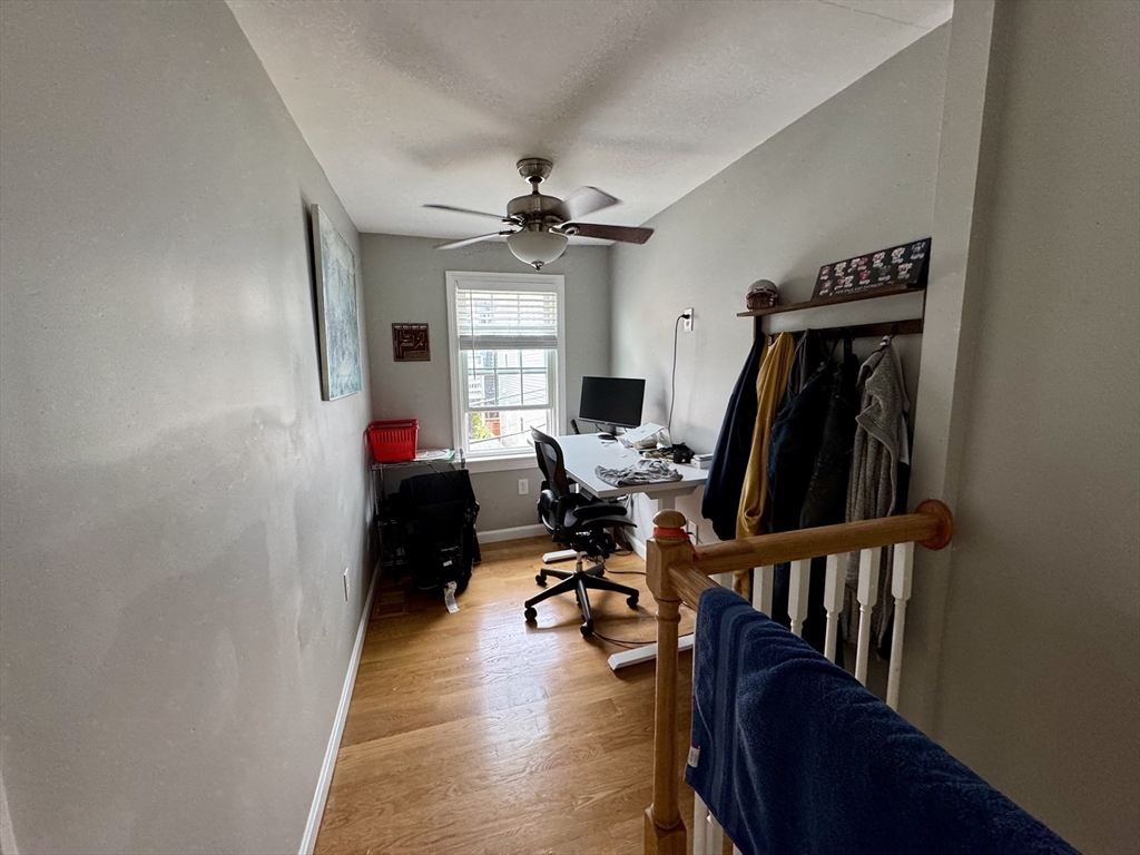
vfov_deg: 85.7
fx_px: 461
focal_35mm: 14
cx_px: 570
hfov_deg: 102.1
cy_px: 428
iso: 200
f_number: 2.2
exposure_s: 1/99
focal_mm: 2.22
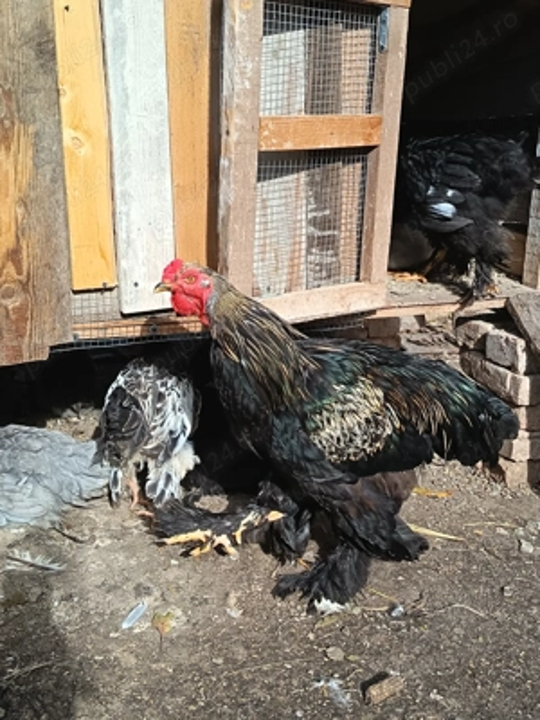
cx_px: 270
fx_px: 915
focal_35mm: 44
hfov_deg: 32.9
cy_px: 360
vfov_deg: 42.9
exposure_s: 1/600
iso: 114
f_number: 1.75
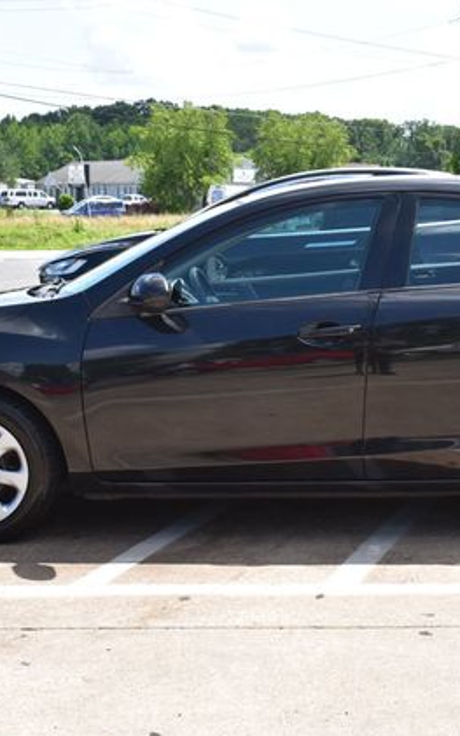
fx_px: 1260
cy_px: 371
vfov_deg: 32.6
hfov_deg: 20.6
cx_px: 325
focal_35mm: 63
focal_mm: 27
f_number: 10
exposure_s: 1/320
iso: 400
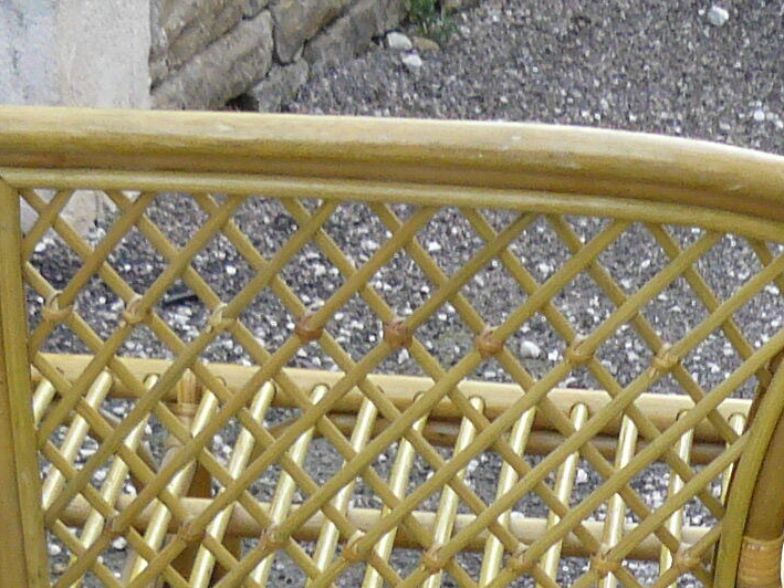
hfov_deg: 12.6
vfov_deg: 9.3
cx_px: 599
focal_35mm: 156
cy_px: 807
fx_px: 3534
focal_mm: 6
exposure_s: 1/80
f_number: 2.8
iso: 100
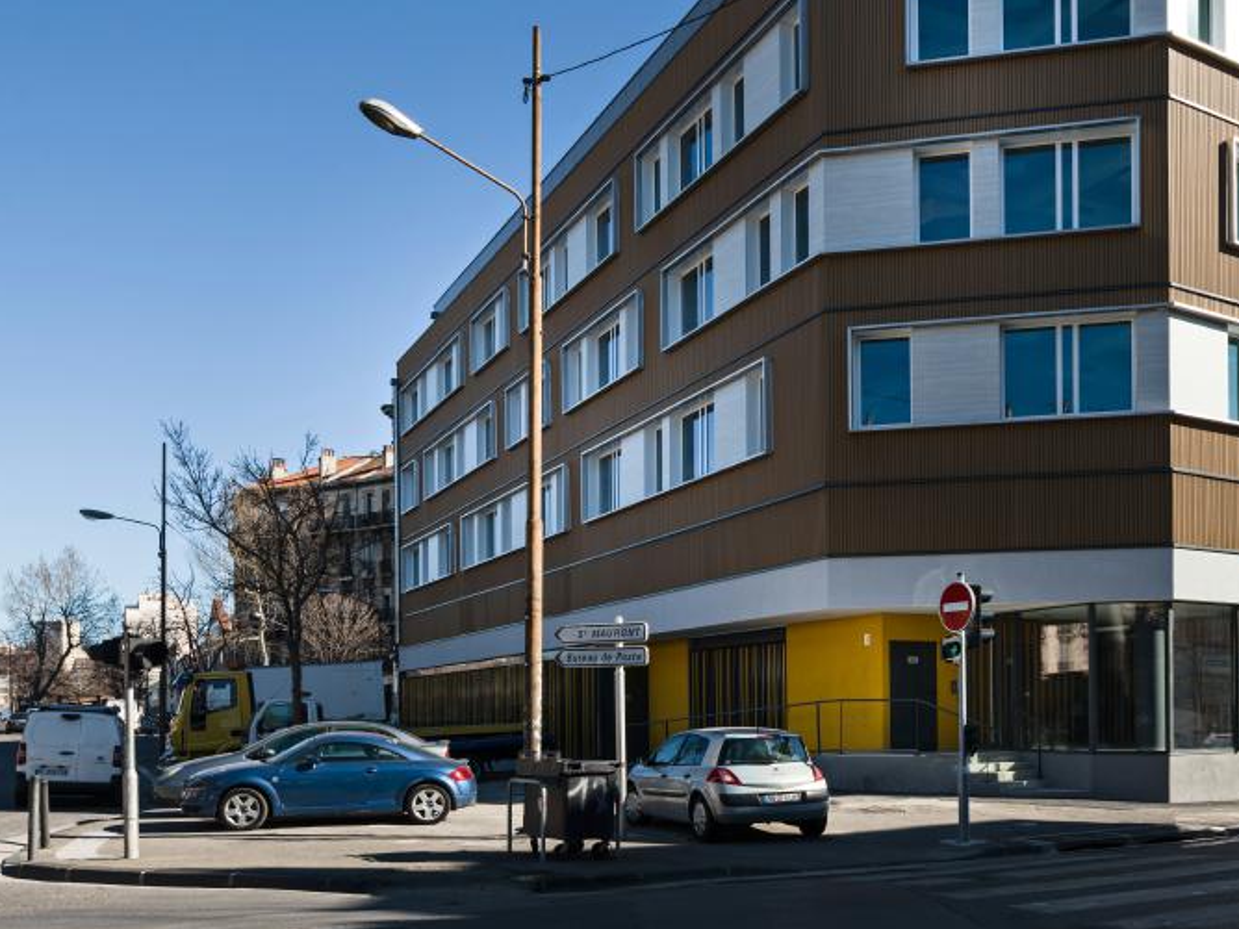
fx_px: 1253
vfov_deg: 39.1
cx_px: 822
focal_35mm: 35
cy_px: 184
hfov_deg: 51.7
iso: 100
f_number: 9
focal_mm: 19
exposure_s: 1/160
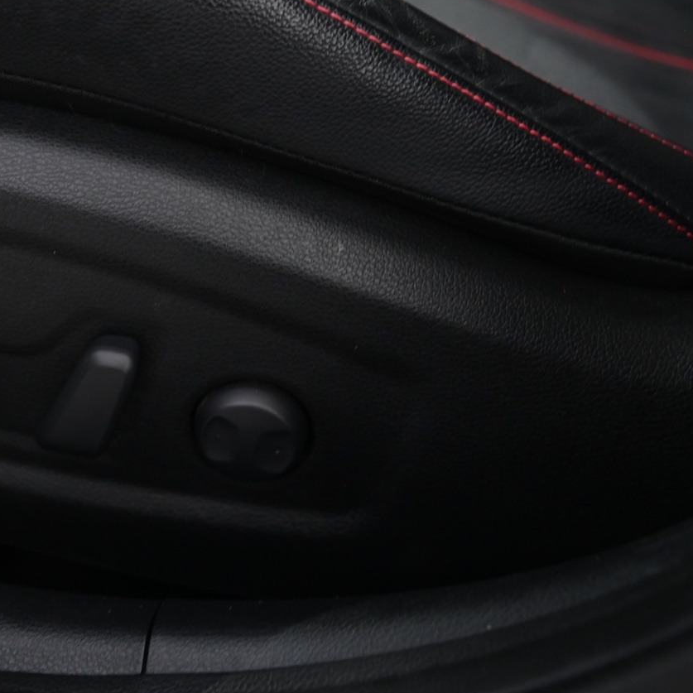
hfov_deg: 29.6
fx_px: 1268
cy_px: 278
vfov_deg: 30.5
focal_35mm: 56
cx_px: 111
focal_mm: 34
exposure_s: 1/15
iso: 2000
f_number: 4
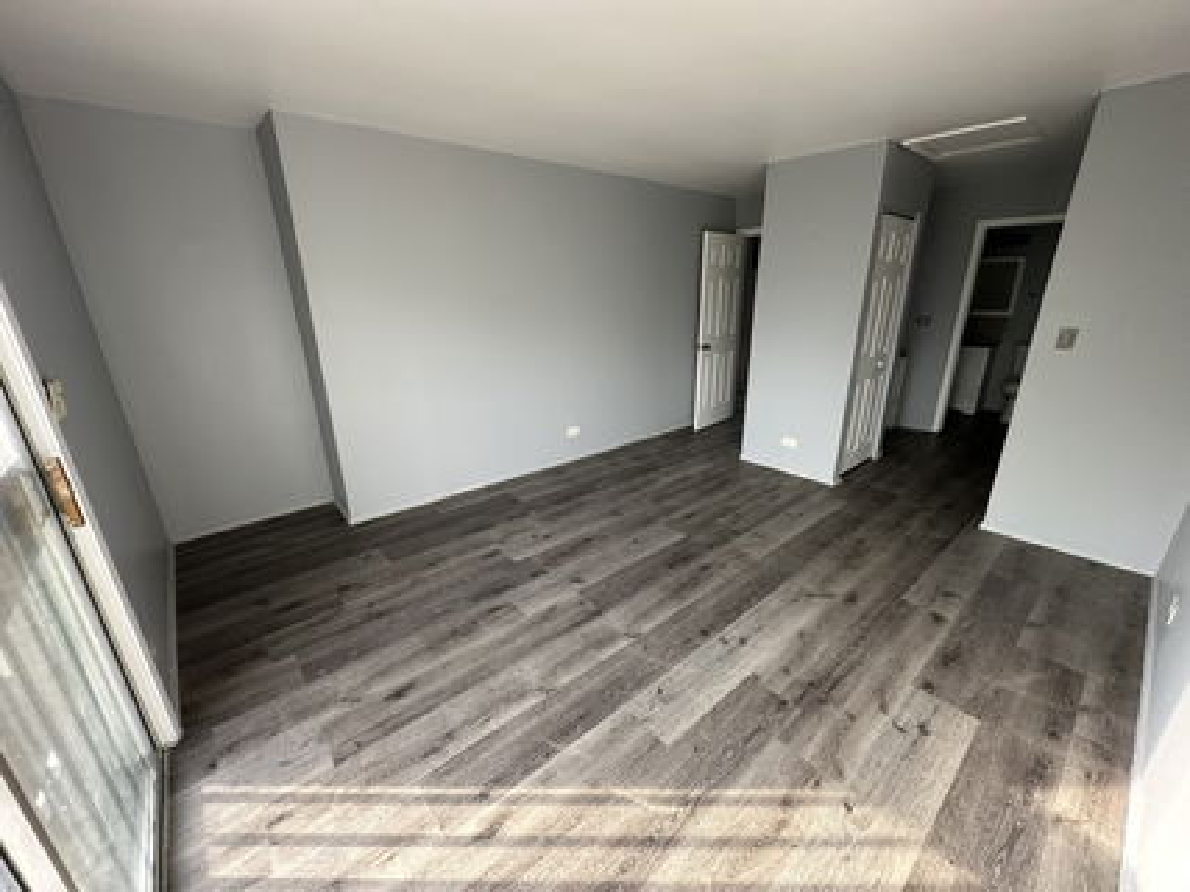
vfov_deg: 85.6
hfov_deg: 102.1
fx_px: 481
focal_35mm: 14
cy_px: 446
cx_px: 595
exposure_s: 1/99
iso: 160
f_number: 2.2
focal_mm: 2.22
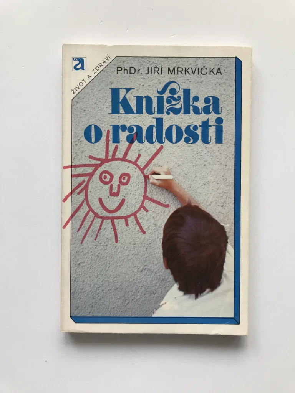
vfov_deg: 63.4
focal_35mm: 28
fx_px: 318
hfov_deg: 49.7
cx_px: 148
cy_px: 196
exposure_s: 1/118
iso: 20
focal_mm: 3.99
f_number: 1.8
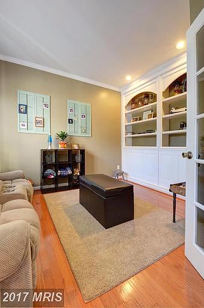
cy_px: 154
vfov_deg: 100.5
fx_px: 128
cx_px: 102
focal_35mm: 15
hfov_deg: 77.1
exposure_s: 1/1.25
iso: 400
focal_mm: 10
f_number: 16
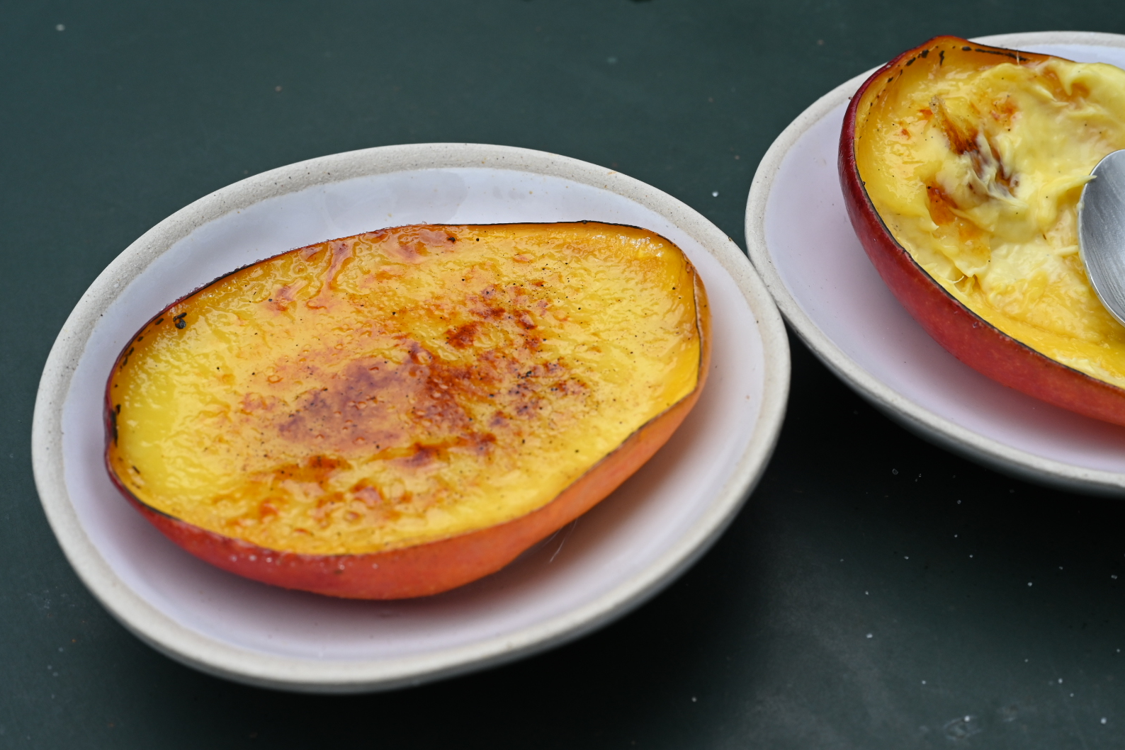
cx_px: 567
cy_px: 369
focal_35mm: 51
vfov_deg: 26.5
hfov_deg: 38.9
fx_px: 1594
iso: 800
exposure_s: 1/400
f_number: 10
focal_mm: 50
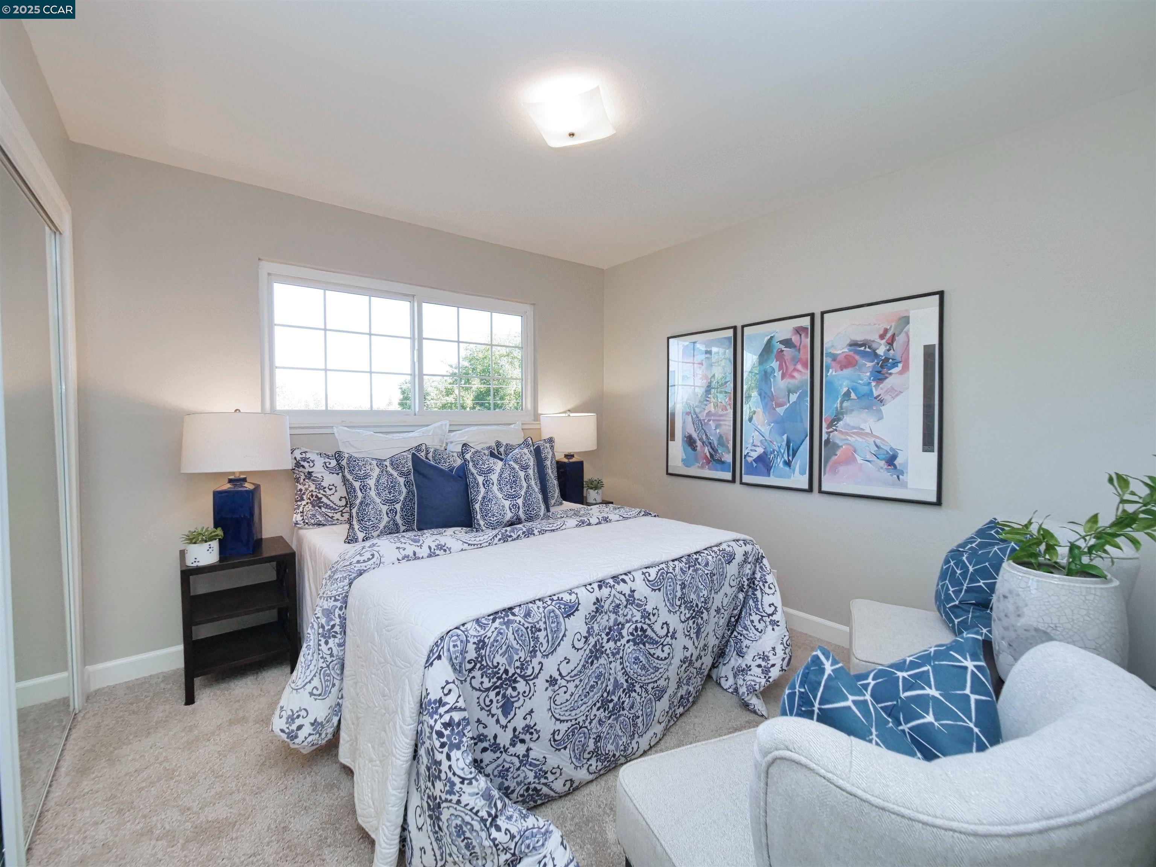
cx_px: 578
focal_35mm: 14
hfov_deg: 102.1
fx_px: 468
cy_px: 434
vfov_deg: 85.7
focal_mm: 7
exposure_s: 1/160
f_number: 5.6
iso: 800
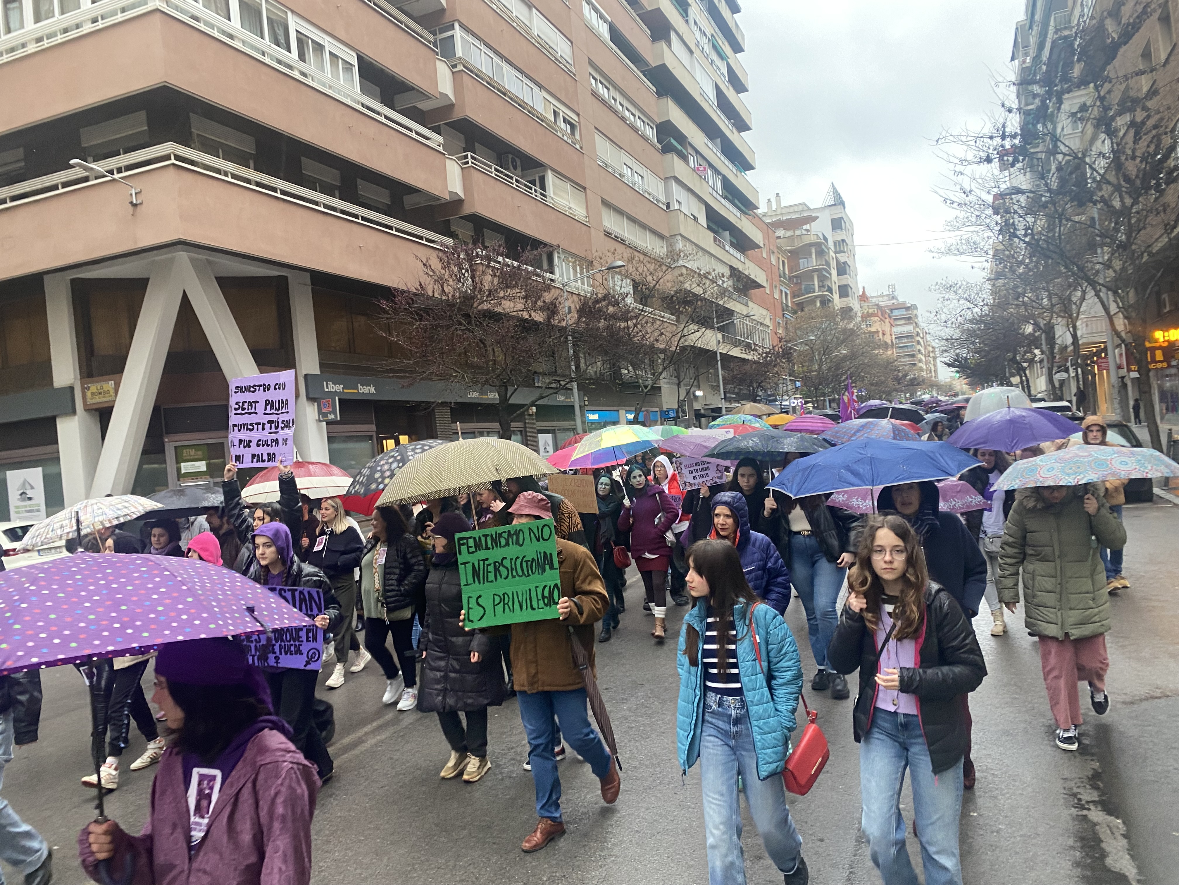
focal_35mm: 26
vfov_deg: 53.1
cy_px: 442
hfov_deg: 67.3
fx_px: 886
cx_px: 590
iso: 100
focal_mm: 4.25
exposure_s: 1/51
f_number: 1.8
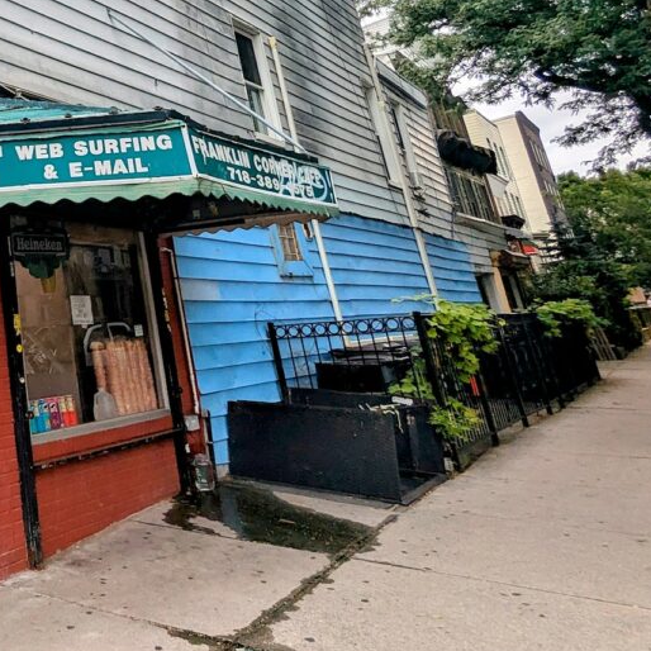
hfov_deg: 38.8
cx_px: -101
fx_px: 702
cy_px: 118
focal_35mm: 33
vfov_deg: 46.7
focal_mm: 2.35
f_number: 2.2
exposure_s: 1/732
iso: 52
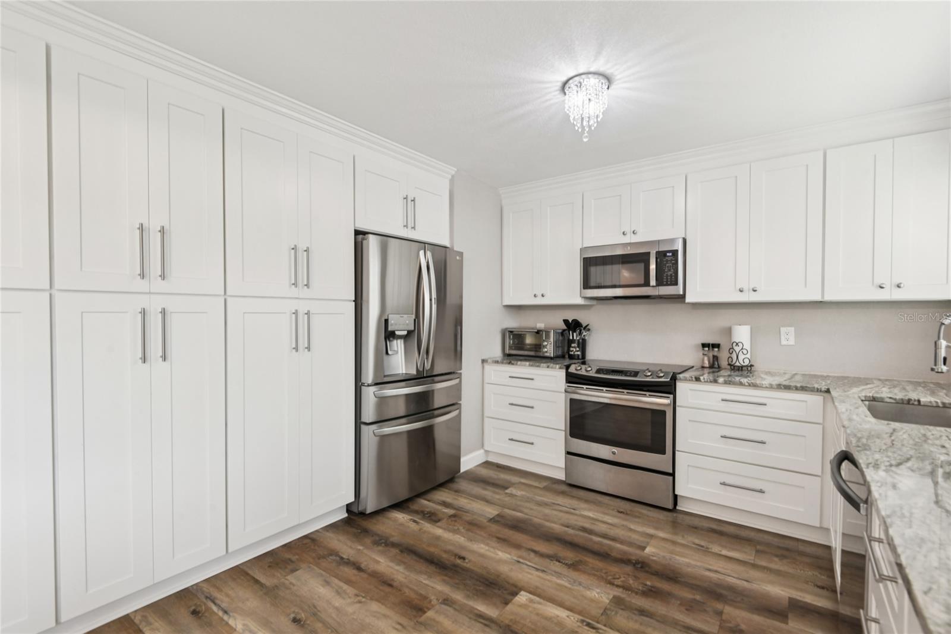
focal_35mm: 16
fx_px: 423
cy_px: 317
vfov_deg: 73.7
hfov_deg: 96.7
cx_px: 476
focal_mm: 16
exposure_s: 1/20
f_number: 8
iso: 400
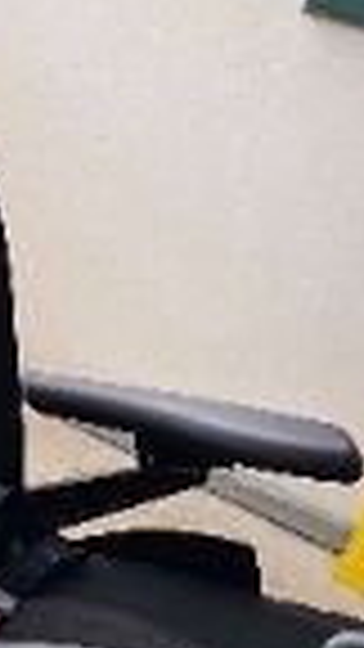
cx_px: 74
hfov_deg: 18.1
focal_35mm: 66
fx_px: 1132
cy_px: 522
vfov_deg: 31.1
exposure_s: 1/25
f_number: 1.8
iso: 320
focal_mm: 5.54
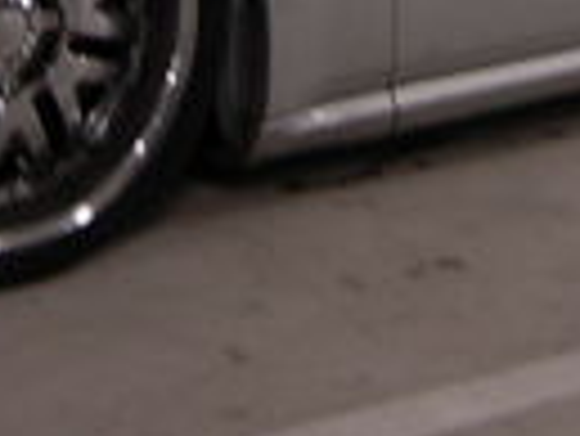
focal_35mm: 188
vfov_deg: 7.7
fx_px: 3153
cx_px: 346
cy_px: -292
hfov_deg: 10.5
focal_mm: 7.8
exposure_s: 1/5.6
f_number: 2.8
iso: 64
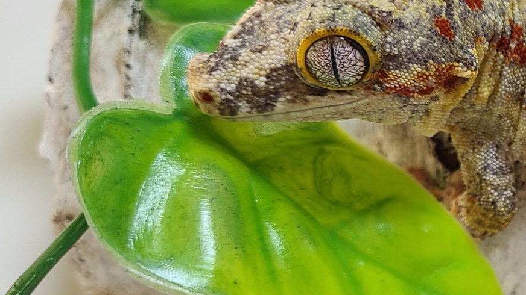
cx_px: 589
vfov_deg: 18.5
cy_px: 194
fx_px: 906
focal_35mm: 65
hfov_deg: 29.0
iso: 80
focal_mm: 5.4
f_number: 1.8
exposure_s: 1/60
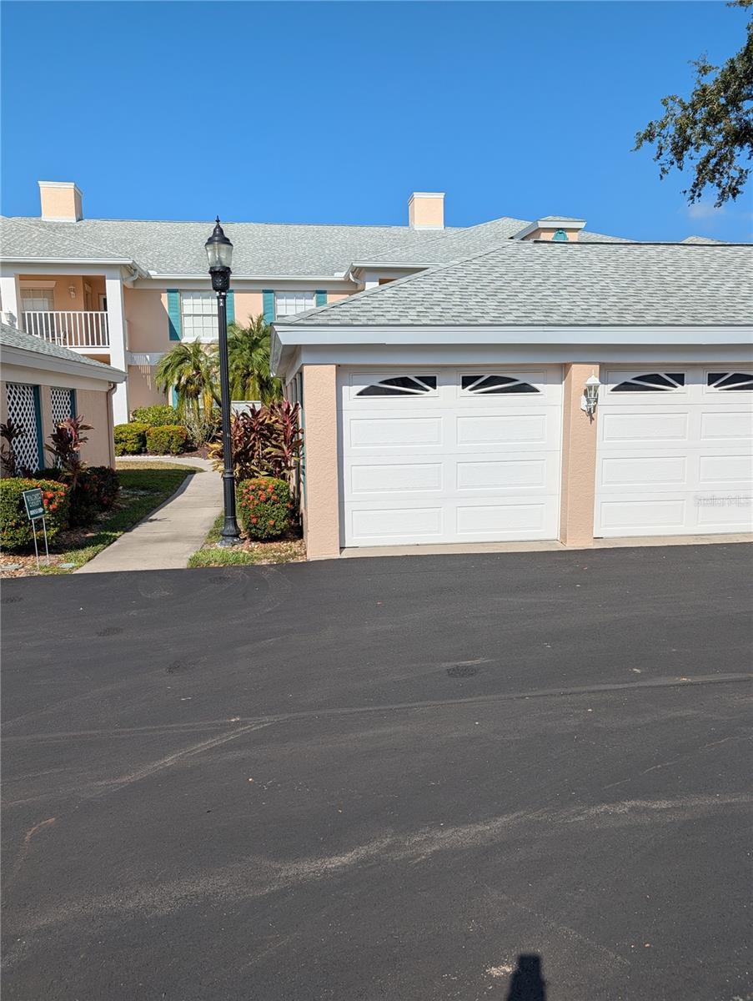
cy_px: 500
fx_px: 695
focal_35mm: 24
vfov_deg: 71.5
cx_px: 376
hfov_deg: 56.9
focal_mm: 6.9
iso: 19
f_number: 1.68
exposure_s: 1/1880
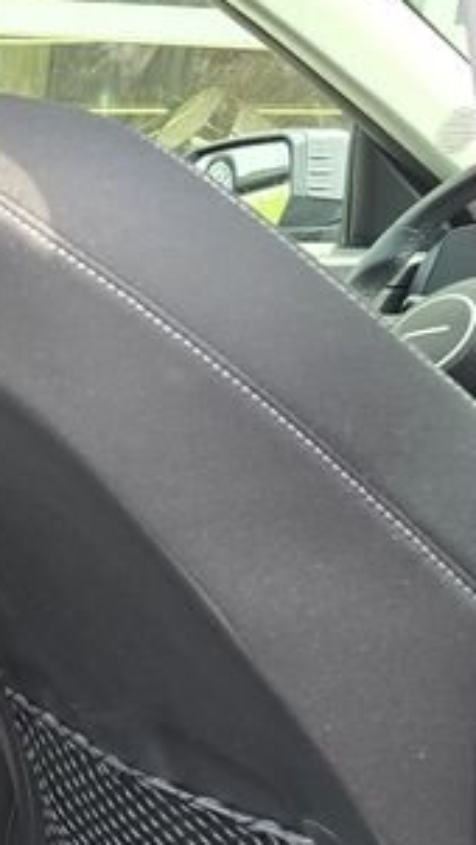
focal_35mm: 85
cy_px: 789
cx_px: -599
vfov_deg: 24.2
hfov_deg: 12.0
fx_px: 1906
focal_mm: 6.3
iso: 100
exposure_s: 1/180
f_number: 1.7
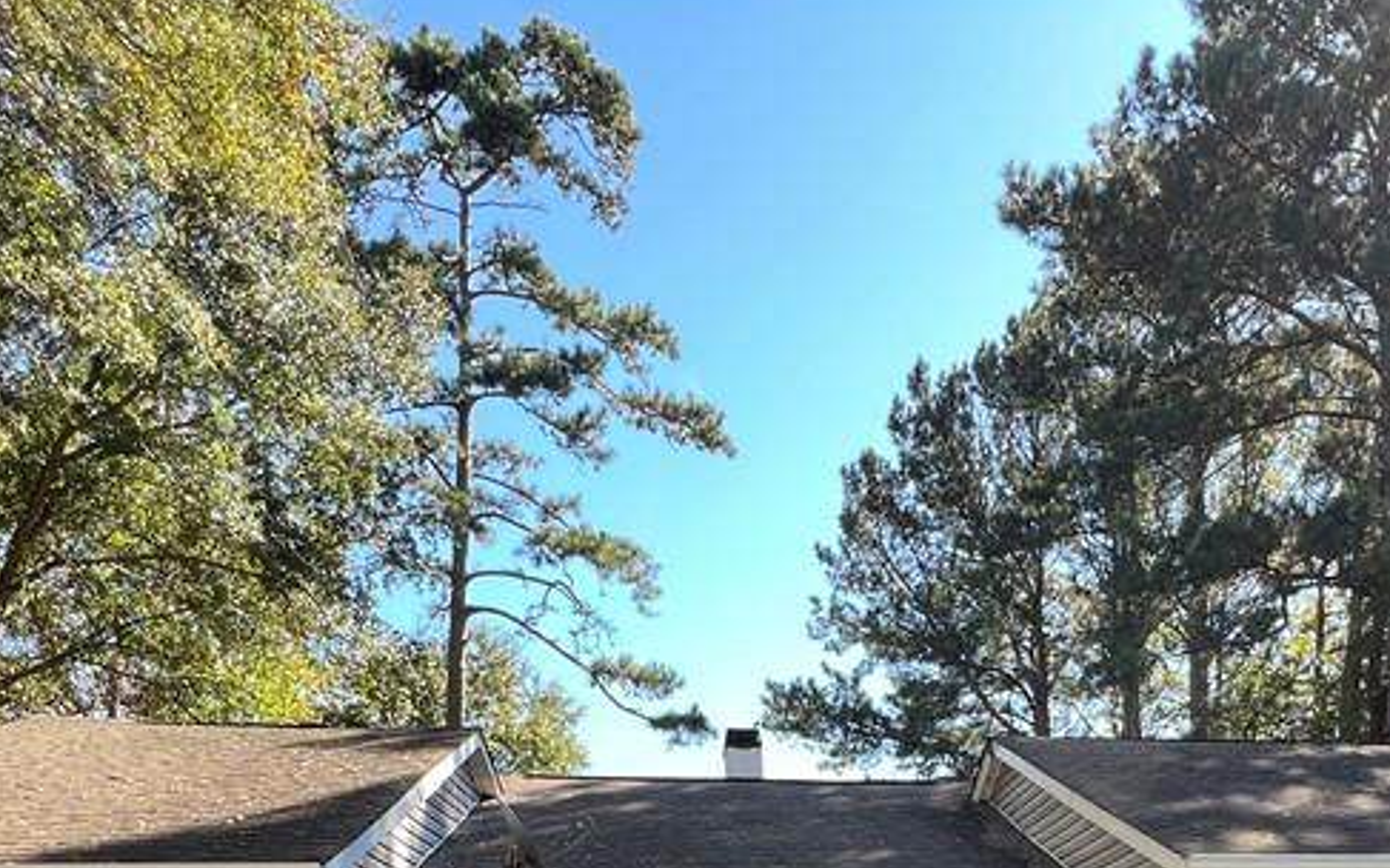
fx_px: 1098
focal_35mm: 29
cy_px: 1074
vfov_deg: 33.7
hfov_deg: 62.9
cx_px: 933
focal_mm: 1.57
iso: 32
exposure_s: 1/114
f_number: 1.8
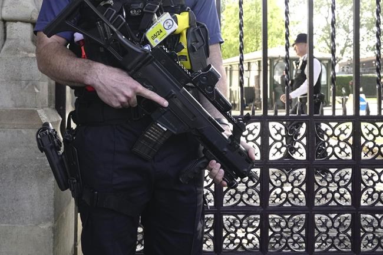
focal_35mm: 30
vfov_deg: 43.6
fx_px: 319
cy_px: 128
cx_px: 192
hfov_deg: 61.9
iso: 2500
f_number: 8
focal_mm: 30
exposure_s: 1/500
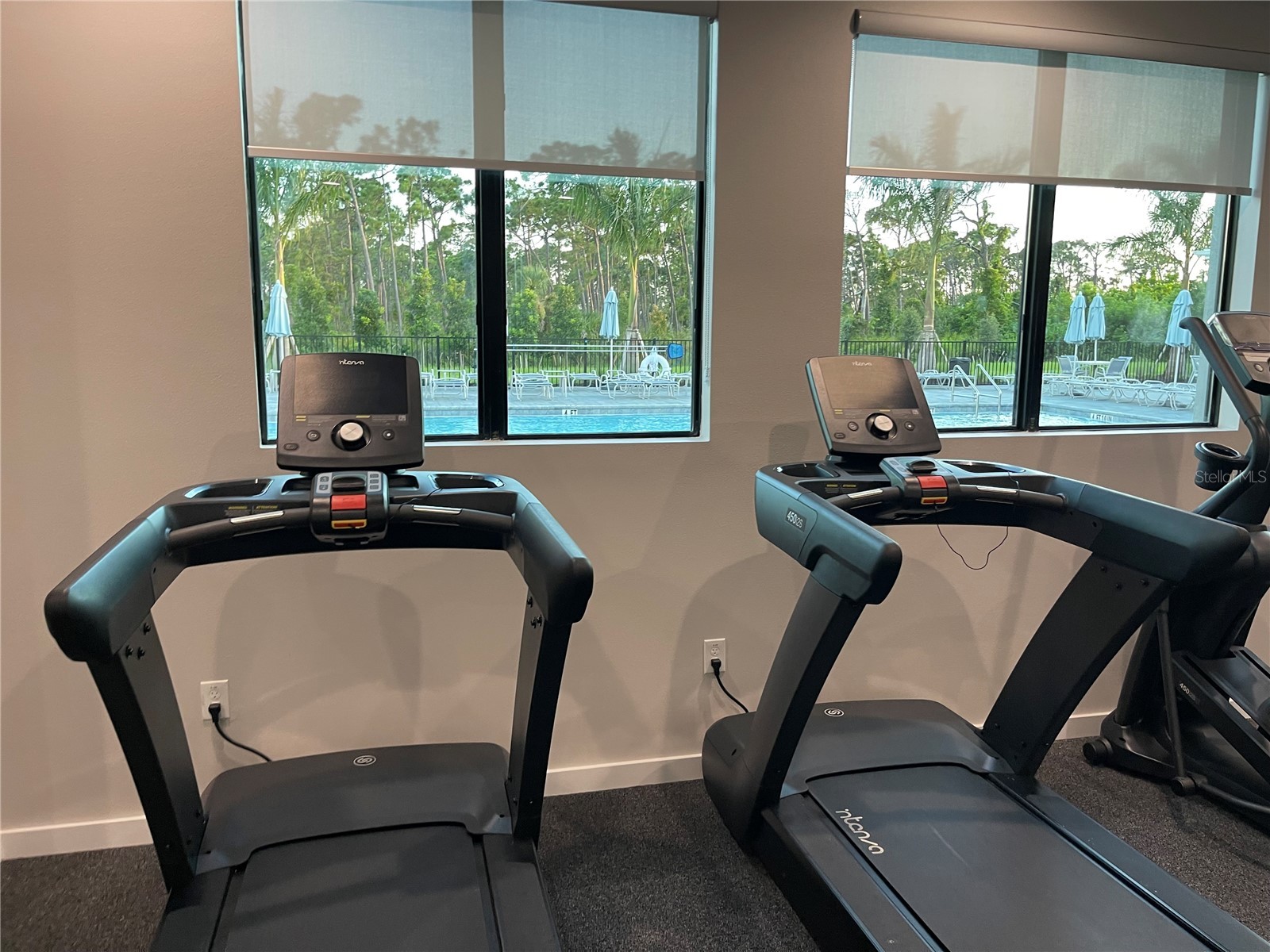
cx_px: 635
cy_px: 476
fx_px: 917
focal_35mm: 25
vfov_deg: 54.9
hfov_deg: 69.4
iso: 125
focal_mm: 5.1
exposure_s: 1/60
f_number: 1.6
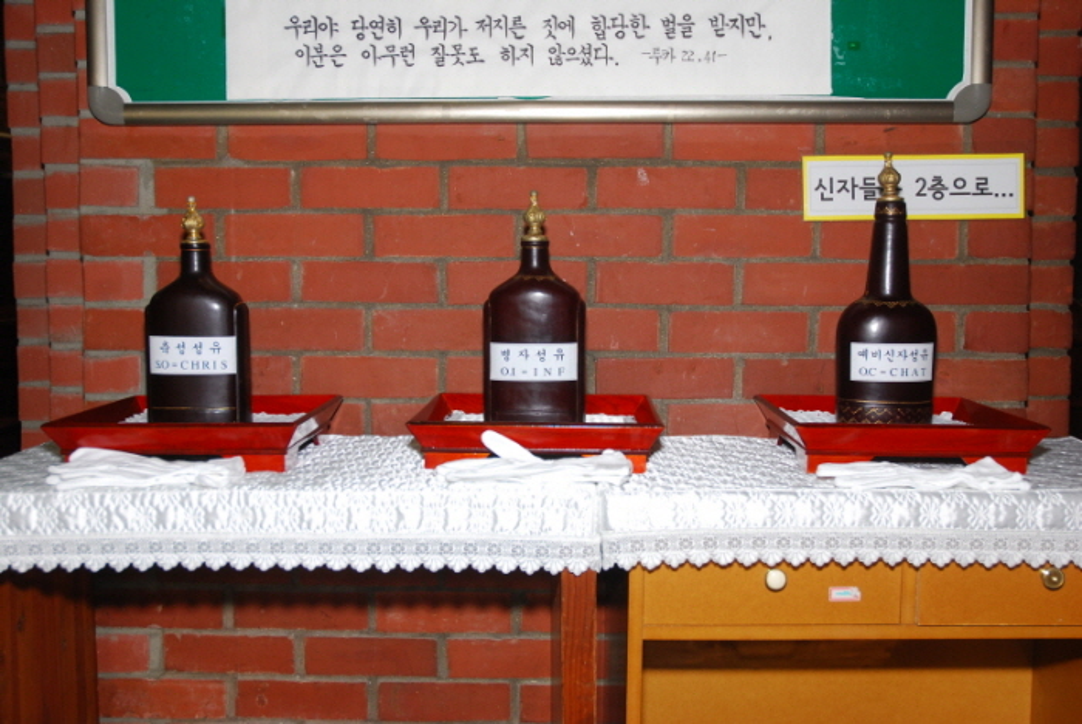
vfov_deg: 33.1
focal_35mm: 40
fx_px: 1218
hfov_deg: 47.9
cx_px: 541
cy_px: 362
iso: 250
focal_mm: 27
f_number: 3.8
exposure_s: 1/125
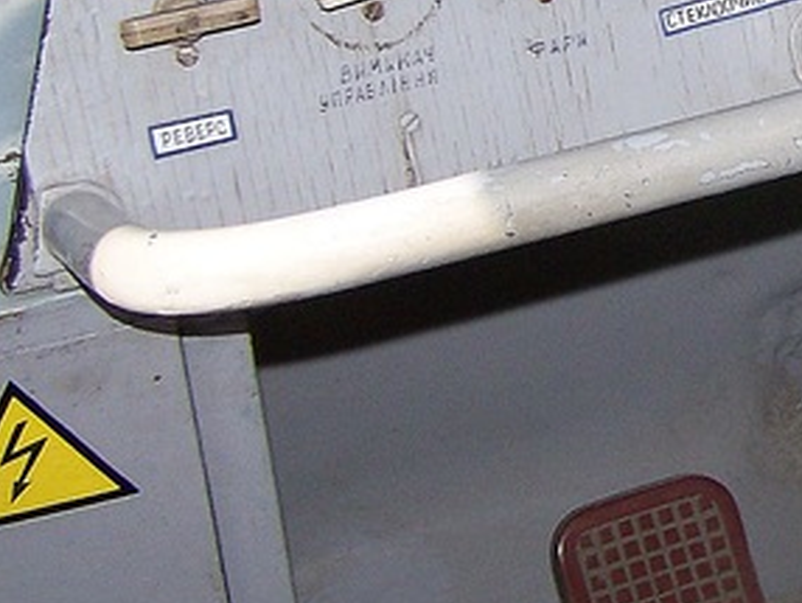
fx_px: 3154
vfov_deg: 10.9
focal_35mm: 136
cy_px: 48
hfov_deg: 13.6
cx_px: 1234
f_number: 2.8
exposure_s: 1/800
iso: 100
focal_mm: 6.3
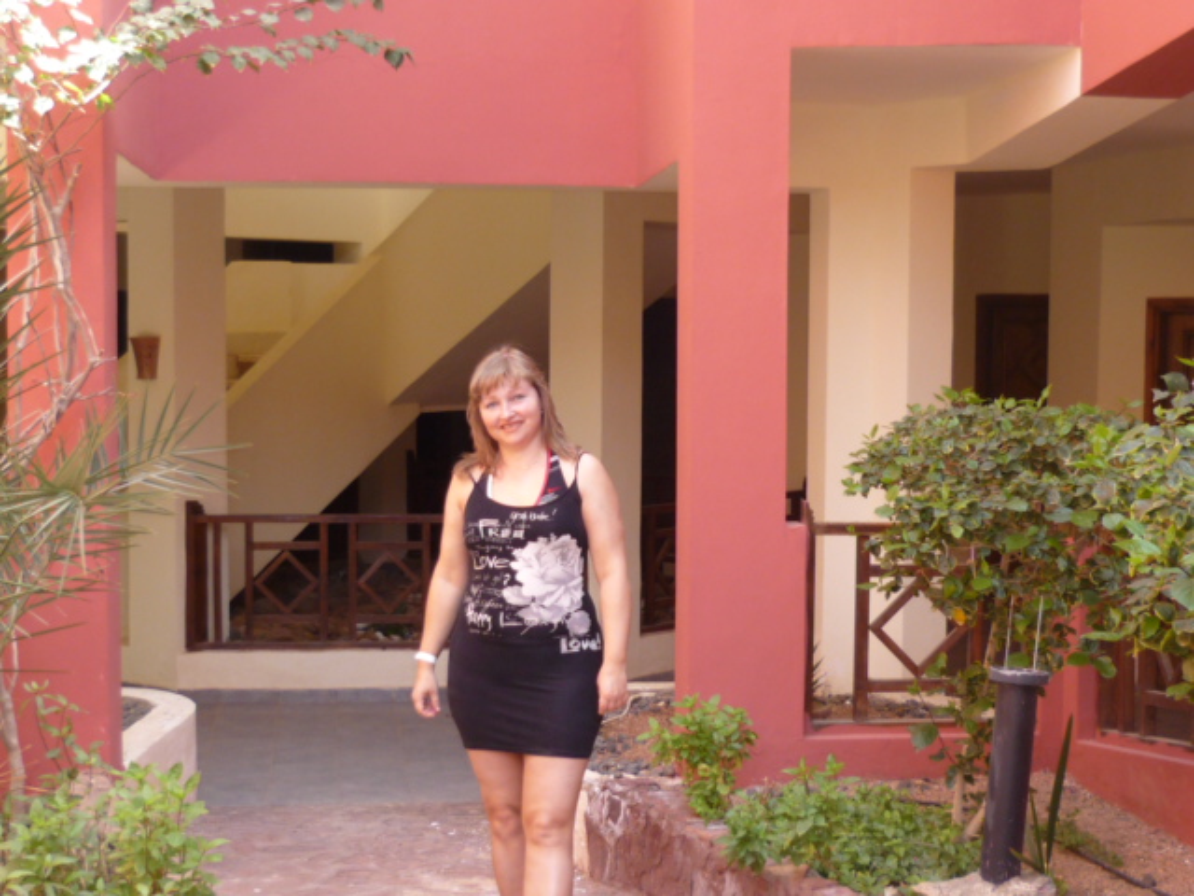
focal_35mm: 58
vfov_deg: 25.2
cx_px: 597
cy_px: 448
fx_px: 2001
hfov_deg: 33.2
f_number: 2.9
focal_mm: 6
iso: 100
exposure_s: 1/80
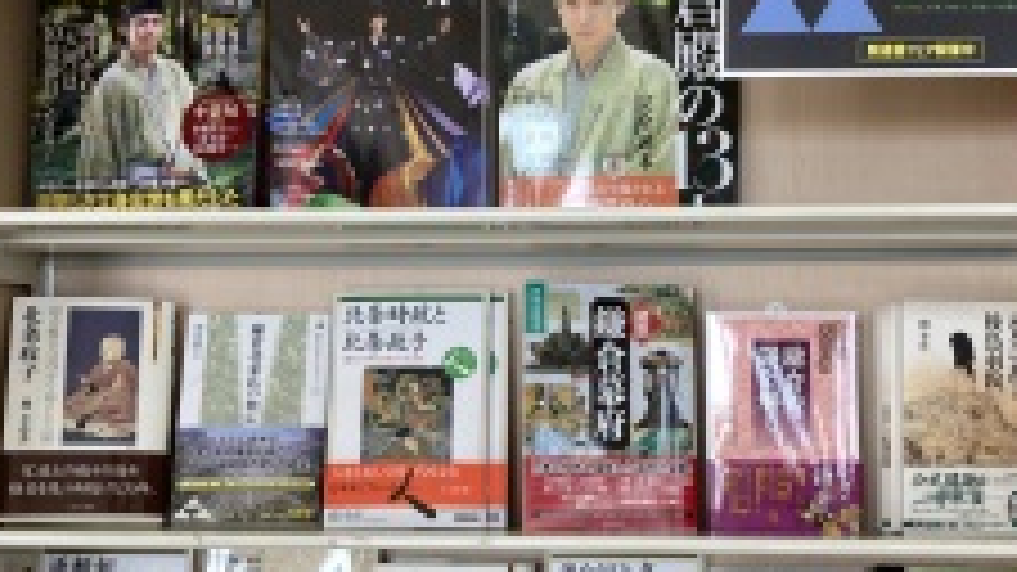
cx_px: 536
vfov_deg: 22.2
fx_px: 1456
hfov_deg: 38.5
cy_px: 302
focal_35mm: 54
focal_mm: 3.99
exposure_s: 1/100
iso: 20
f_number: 1.8
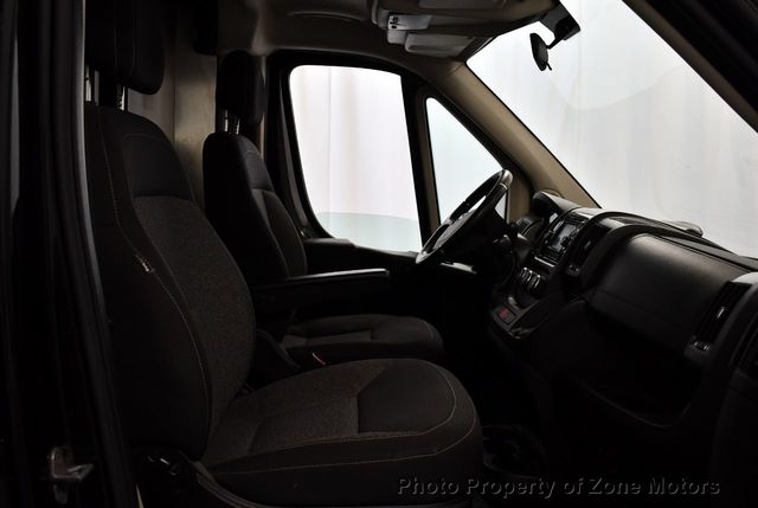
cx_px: 379
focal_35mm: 36
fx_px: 759
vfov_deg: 37.0
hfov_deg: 53.1
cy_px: 254
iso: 800
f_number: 3.5
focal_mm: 18
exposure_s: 1/250
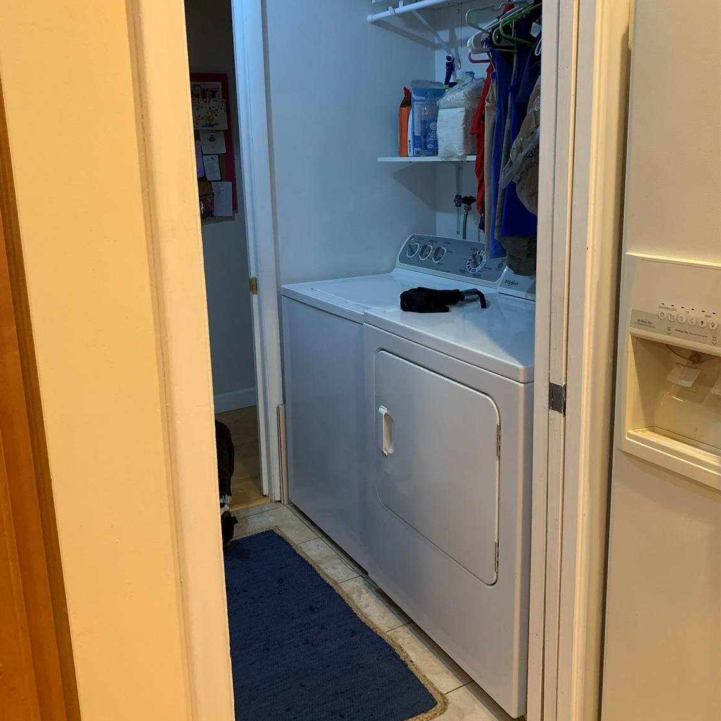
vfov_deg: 52.4
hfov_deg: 52.5
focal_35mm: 31
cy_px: 318
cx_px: 357
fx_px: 731
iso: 160
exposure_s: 1/60
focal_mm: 4.25
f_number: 1.8
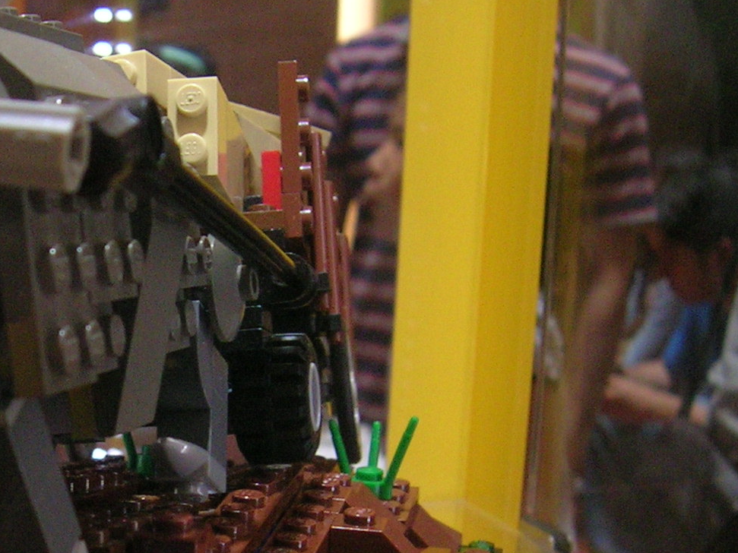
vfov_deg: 12.7
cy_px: 482
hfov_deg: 16.8
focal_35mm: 116
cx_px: 108
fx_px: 2473
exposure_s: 1/64
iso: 200
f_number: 2.8
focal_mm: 5.5
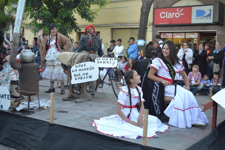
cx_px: 112
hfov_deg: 43.6
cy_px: 75
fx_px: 281
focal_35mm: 45
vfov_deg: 29.9
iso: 400
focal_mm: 30
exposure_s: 1/100
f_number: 5
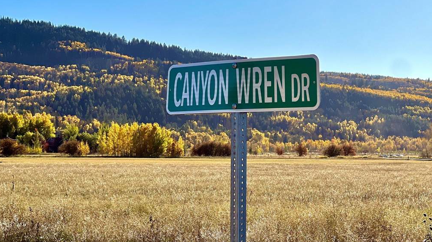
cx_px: 237
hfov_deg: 20.0
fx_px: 1225
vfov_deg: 11.3
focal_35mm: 107
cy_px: 136
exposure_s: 1/935
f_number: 2.8
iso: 32
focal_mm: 9
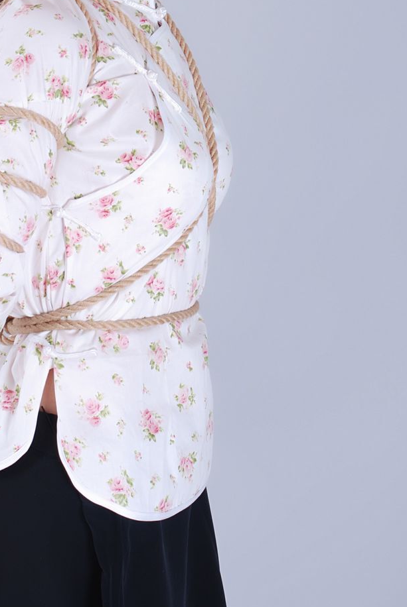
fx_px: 2216
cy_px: 117
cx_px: 98
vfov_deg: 15.5
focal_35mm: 131
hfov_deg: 10.5
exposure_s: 1/8
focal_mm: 50
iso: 100
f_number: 11
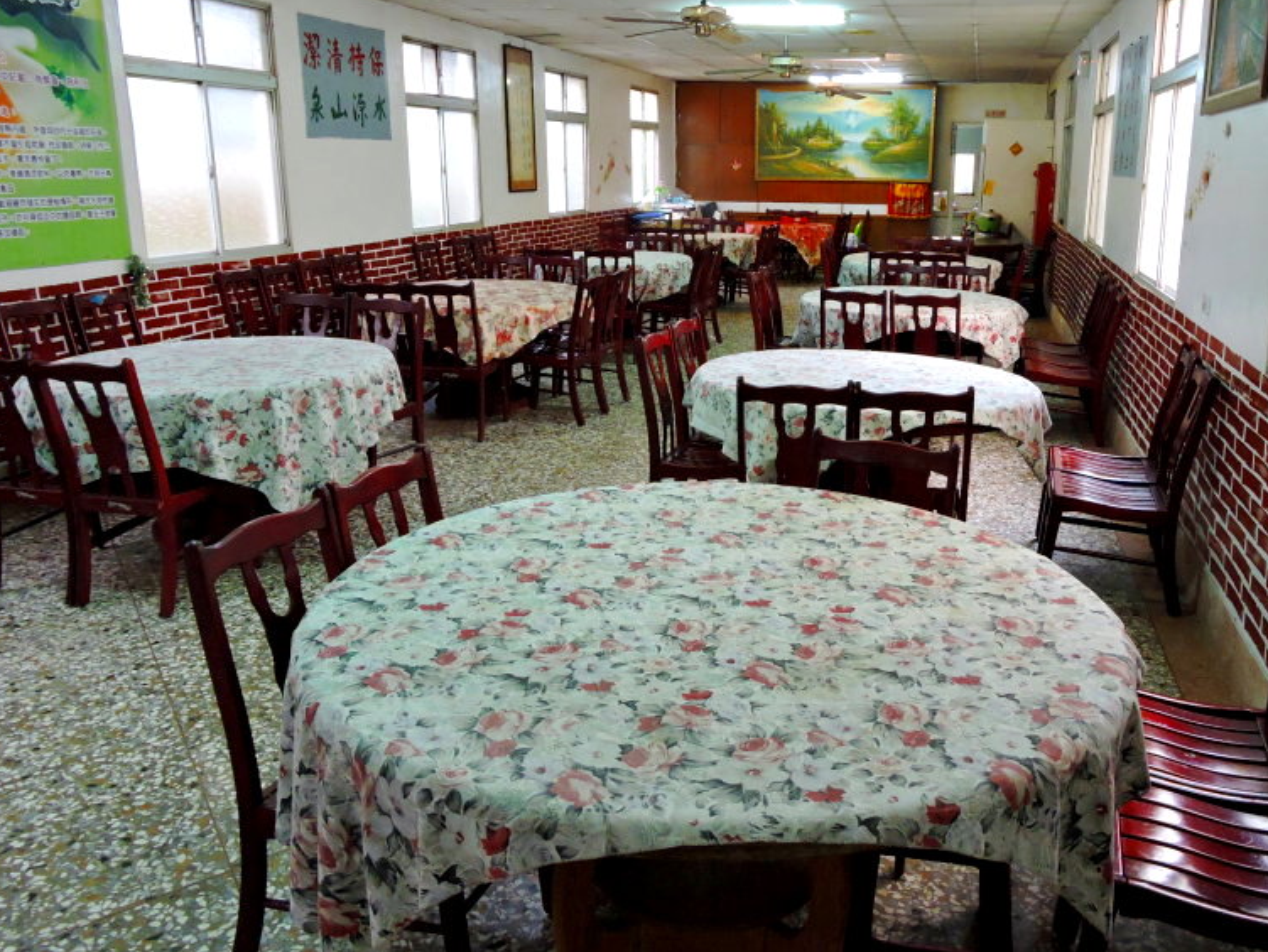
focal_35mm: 29
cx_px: 746
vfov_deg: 48.2
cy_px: 435
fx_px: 1063
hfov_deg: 61.2
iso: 360
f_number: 3.3
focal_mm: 4.3
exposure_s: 1/30
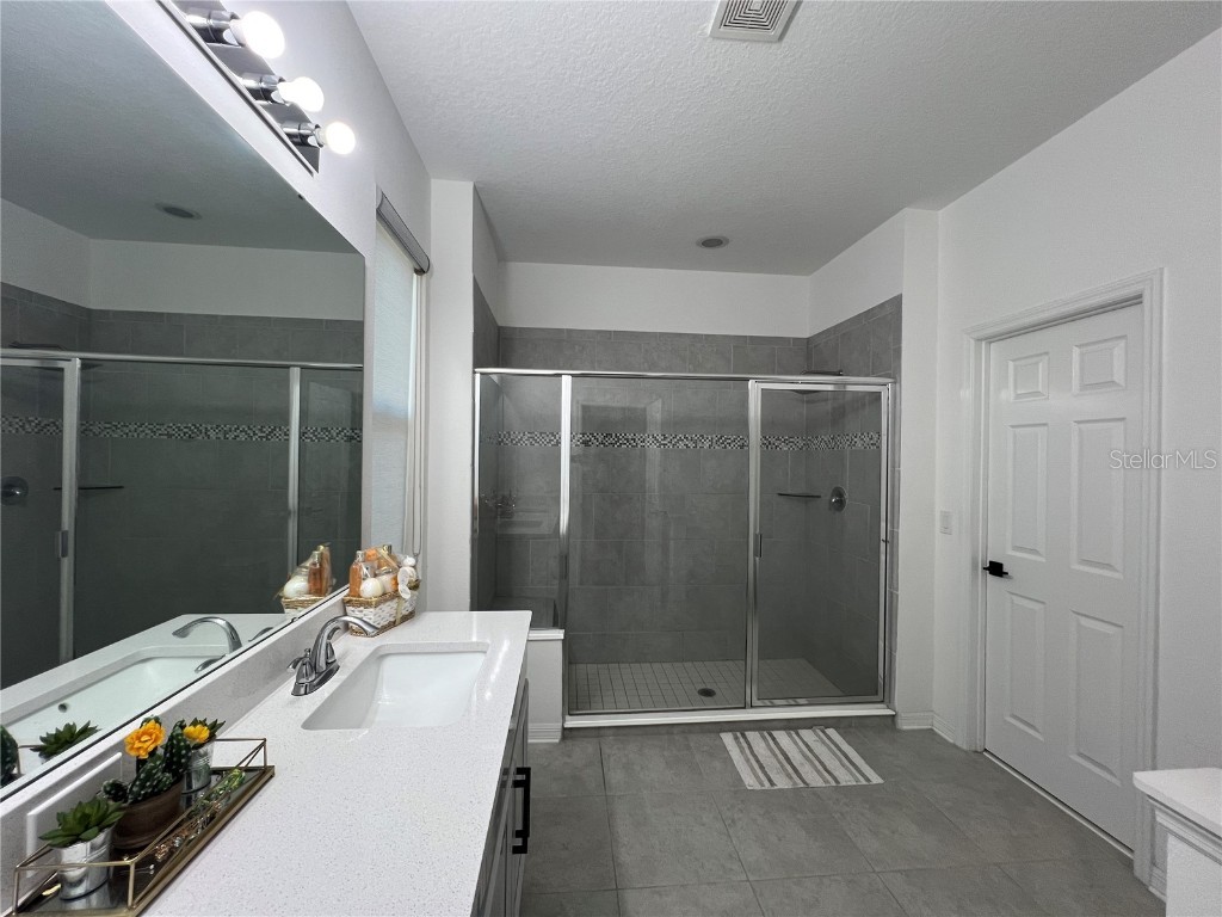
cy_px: 458
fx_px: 459
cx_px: 611
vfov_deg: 89.9
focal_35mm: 13
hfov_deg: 106.2
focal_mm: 1.57
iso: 125
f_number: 1.8
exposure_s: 1/120
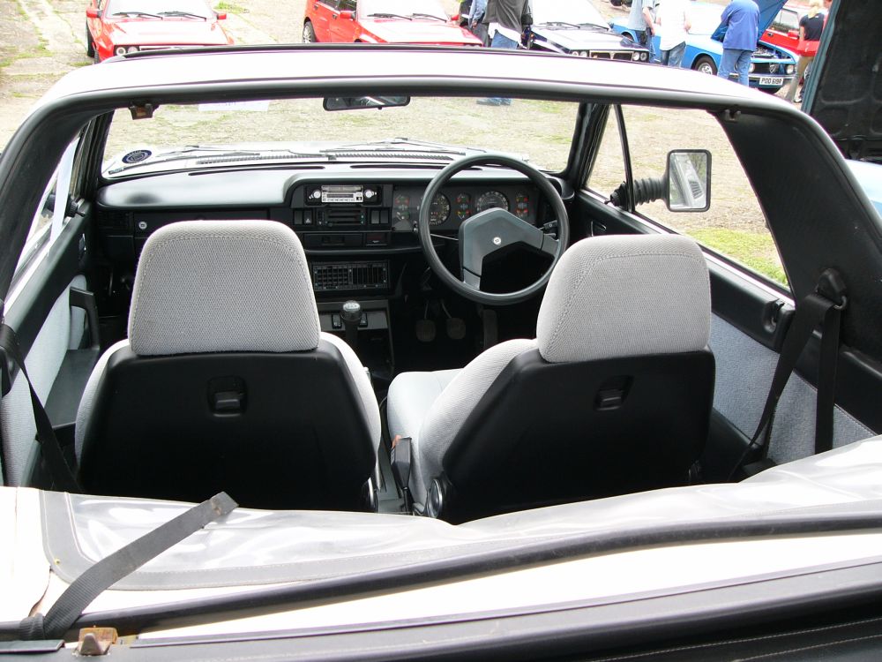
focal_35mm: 36
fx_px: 917
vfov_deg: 39.7
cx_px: 441
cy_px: 331
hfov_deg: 51.4
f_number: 2.8
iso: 50
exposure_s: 1/60
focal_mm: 6
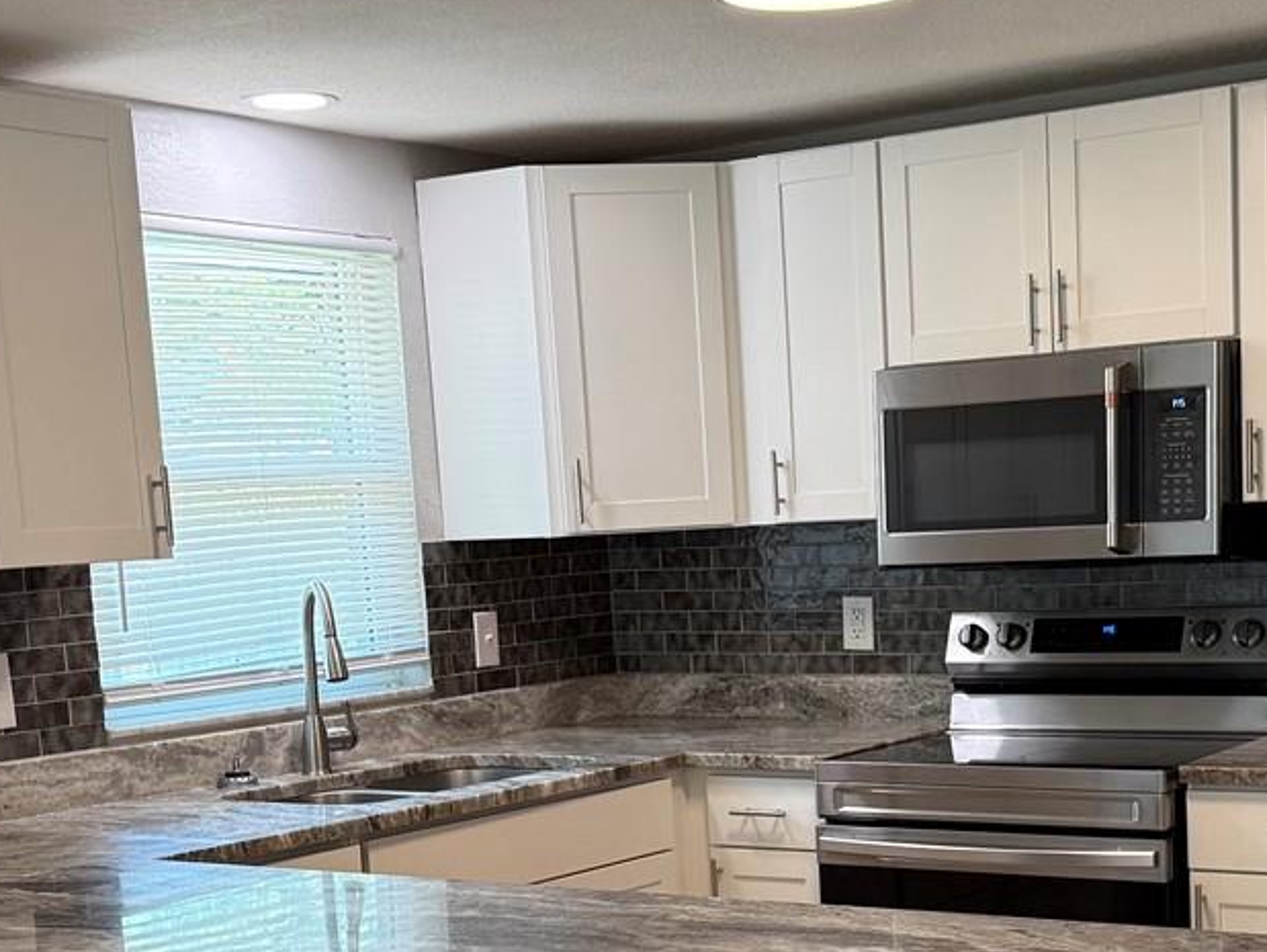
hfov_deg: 31.0
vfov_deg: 23.1
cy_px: 837
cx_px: 790
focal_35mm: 62
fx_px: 2271
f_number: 1.78
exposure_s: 1/120
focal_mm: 6.76
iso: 160
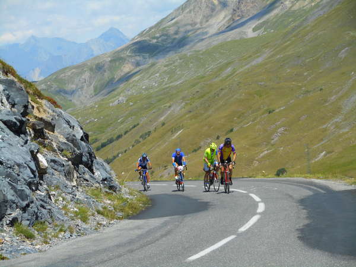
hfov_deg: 19.3
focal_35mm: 102
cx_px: 178
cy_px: 134
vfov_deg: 14.5
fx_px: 1049
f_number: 5.8
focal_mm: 18.2
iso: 80
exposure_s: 1/320
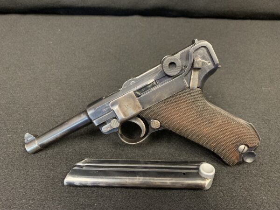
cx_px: 140
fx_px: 210
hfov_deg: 67.3
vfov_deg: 53.1
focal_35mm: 26
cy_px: 105
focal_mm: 4.25
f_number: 1.8
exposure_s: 1/30
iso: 640
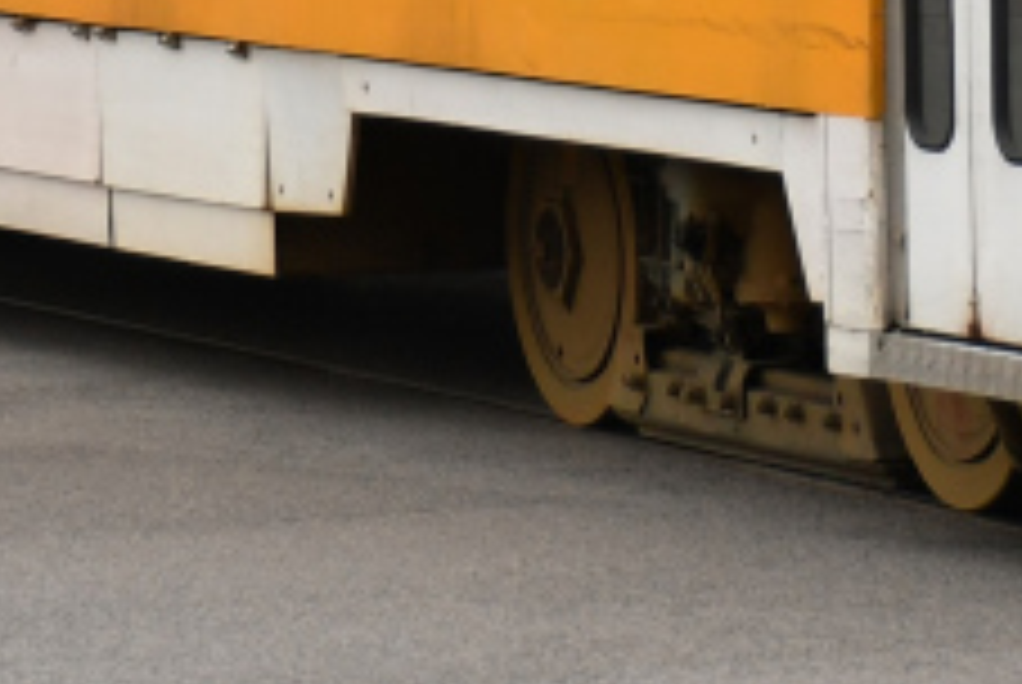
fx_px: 9750
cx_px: 284
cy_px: -970
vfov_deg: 3.9
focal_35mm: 343
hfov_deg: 6.0
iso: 200
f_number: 5
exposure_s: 1/1000
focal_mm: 40
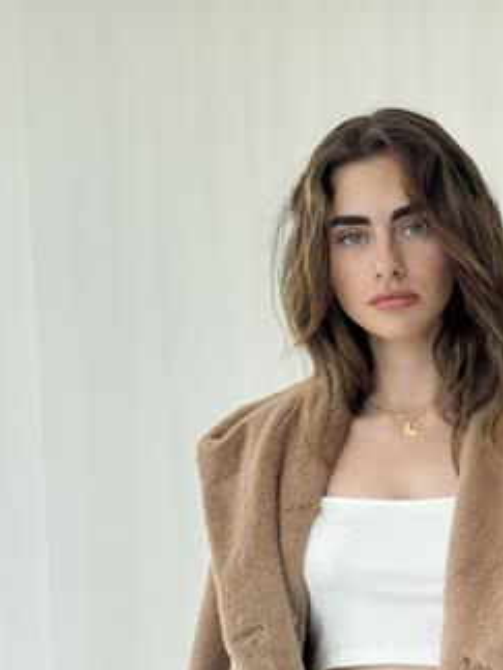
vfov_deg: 24.3
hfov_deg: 18.5
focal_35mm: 79
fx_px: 1531
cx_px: 393
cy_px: 547
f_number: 1.78
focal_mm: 6.76
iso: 64
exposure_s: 1/900
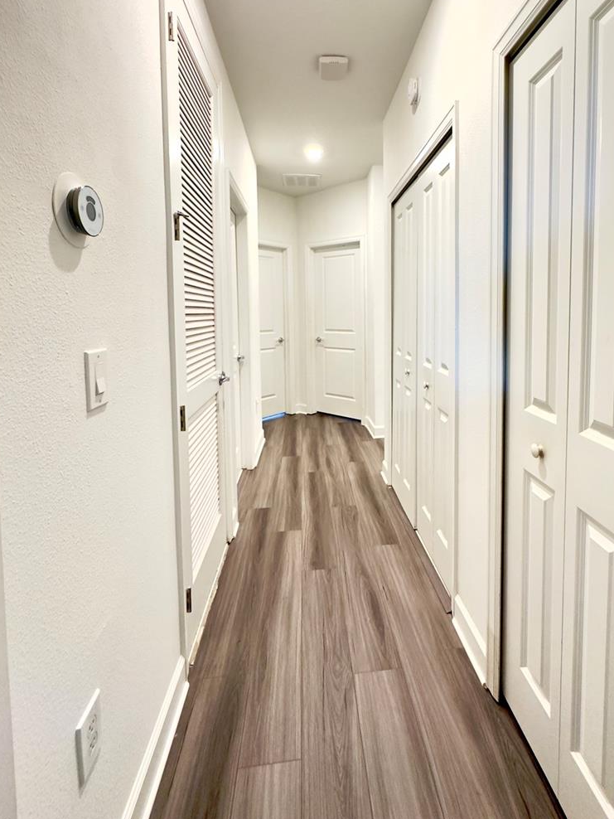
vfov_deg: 90.0
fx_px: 402
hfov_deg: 74.3
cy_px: 332
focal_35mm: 17
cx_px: 351
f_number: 2.2
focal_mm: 2.22
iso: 400
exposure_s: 1/60
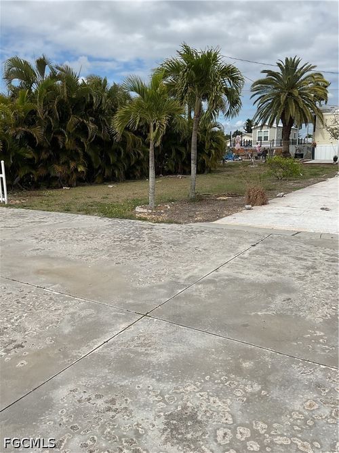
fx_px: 379
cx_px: 170
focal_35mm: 29
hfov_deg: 48.2
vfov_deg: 61.7
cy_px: 226
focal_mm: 3
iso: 16
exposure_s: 1/3322
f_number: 1.8
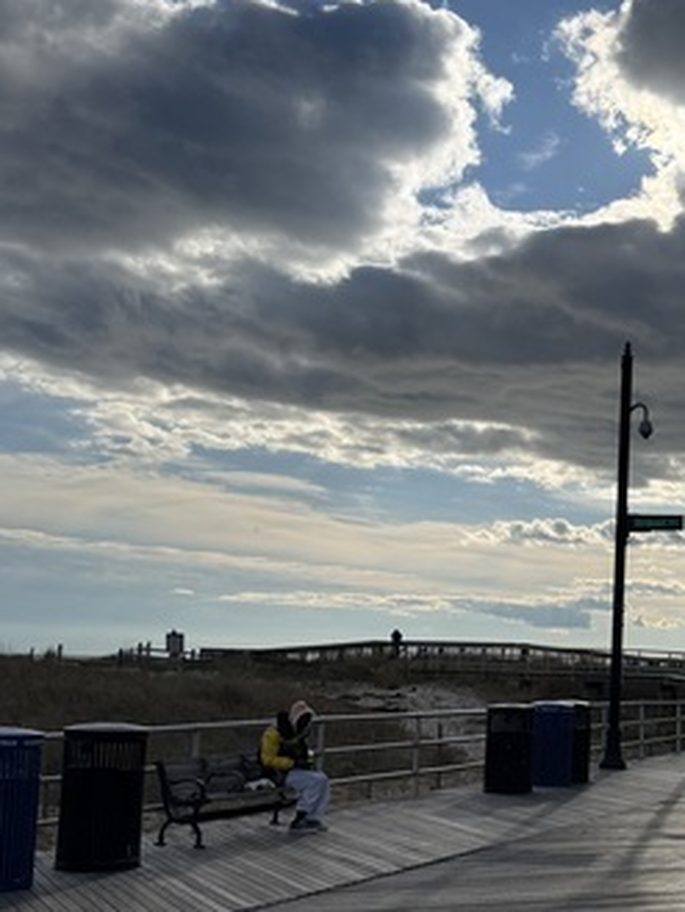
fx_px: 1477
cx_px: 774
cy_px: 524
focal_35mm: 56
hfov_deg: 24.2
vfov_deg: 34.3
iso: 100
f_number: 1.78
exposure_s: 1/14286
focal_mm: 6.76
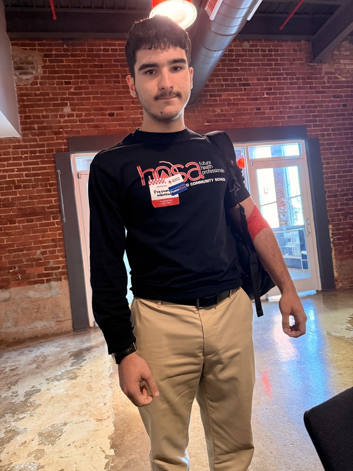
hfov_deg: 56.8
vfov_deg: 71.6
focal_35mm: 24
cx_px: 176
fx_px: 326
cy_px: 236
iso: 640
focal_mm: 6.76
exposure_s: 1/40
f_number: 1.78
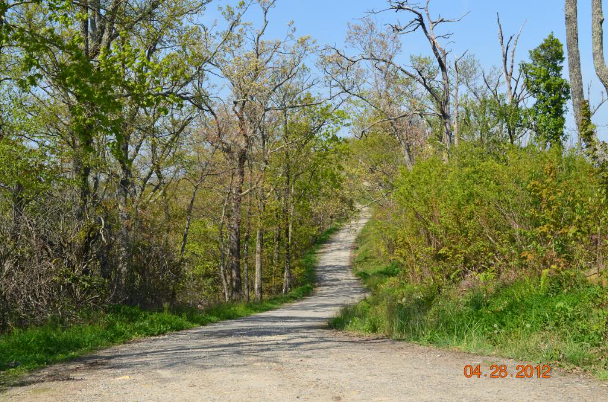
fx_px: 859
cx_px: 304
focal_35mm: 51
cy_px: 201
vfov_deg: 26.4
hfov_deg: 39.0
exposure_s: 1/125
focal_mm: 34
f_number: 11
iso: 125
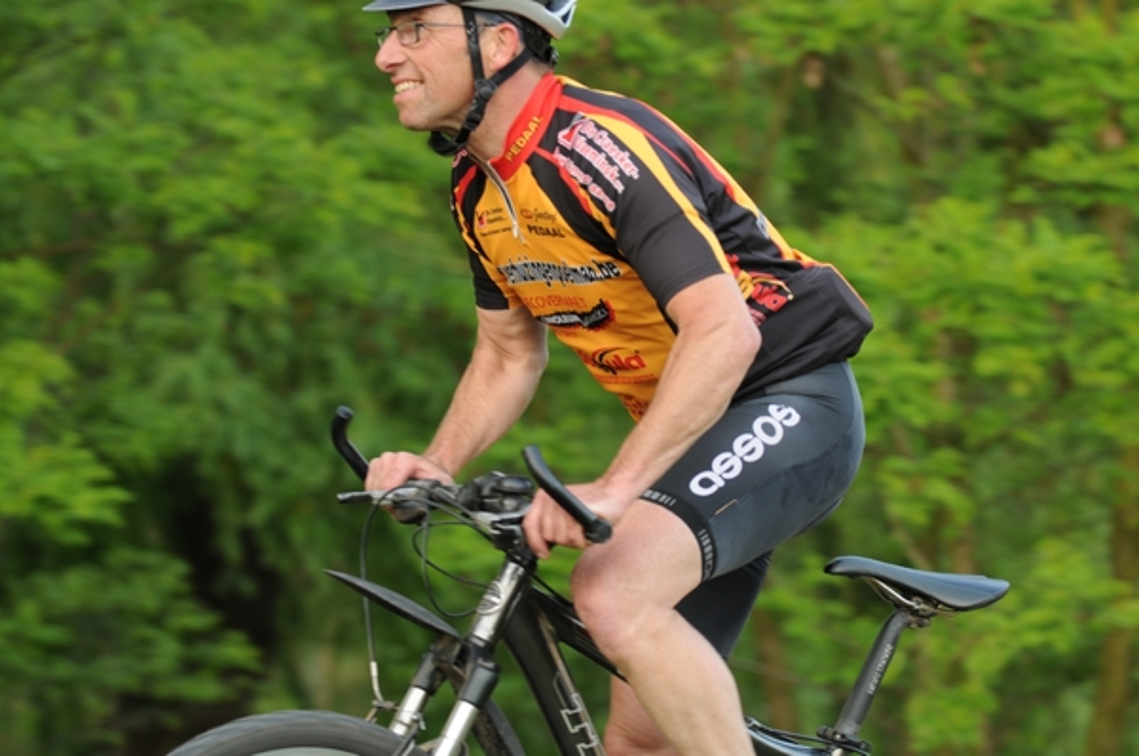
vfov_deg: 9.3
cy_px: 378
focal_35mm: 147
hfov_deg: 14.0
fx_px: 4643
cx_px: 570
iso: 200
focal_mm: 98
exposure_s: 1/200
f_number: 2.8
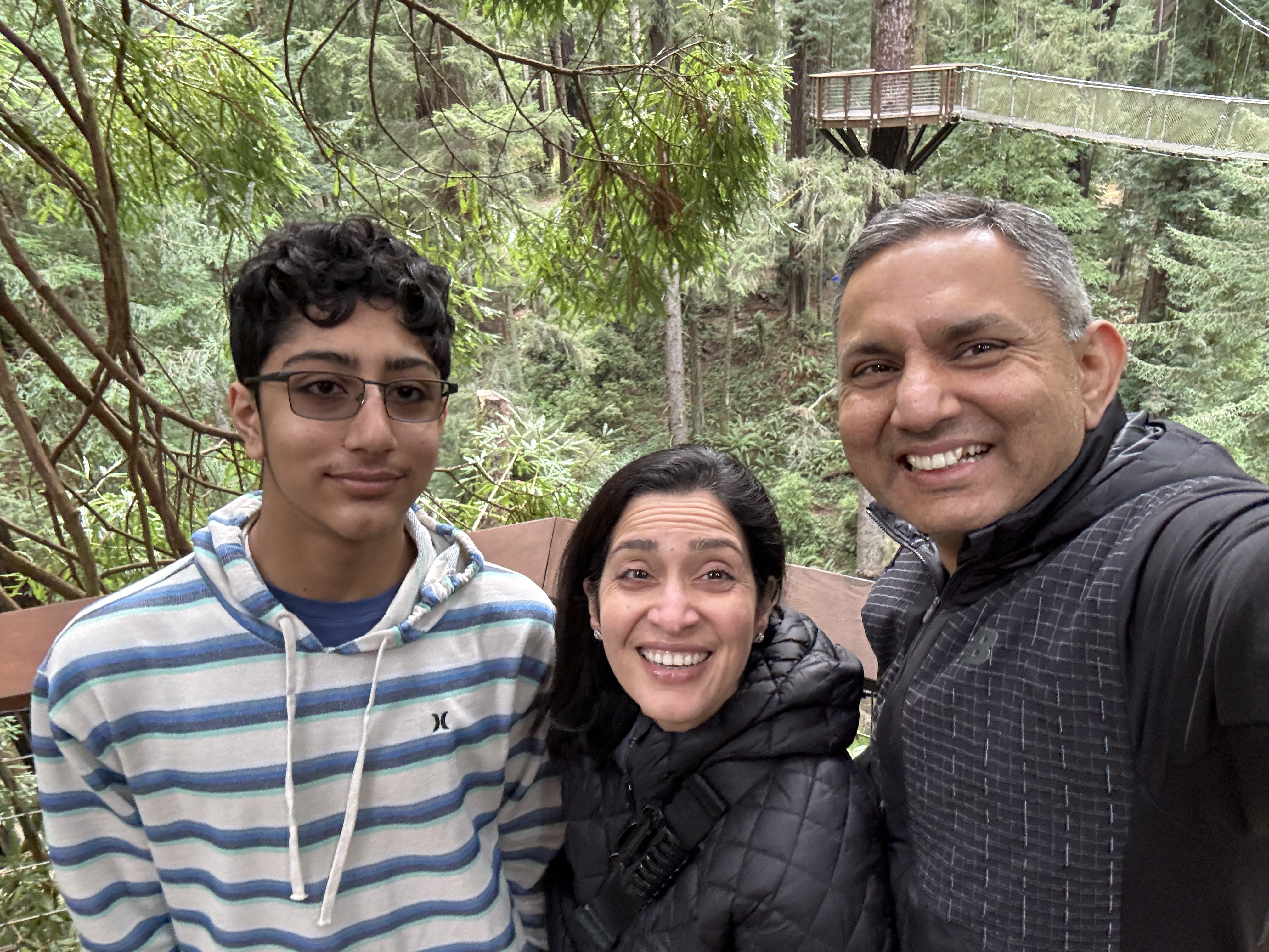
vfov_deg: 58.9
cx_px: 634
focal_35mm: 23
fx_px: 843
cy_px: 476
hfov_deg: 73.9
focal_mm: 2.69
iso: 250
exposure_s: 1/60
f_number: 1.9
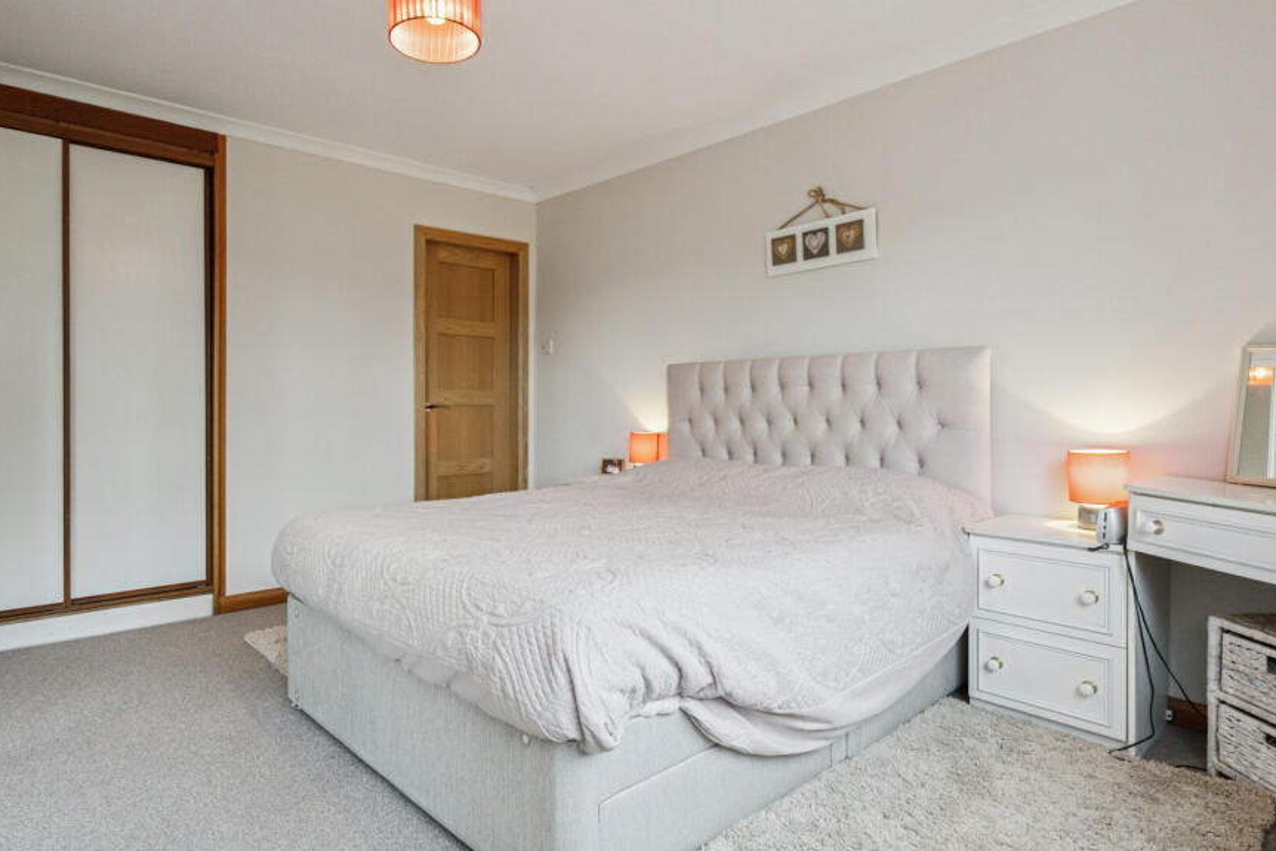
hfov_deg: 85.0
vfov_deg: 62.9
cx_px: 586
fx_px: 695
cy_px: 399
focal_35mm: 20
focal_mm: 11
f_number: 4.5
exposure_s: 1/80
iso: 640
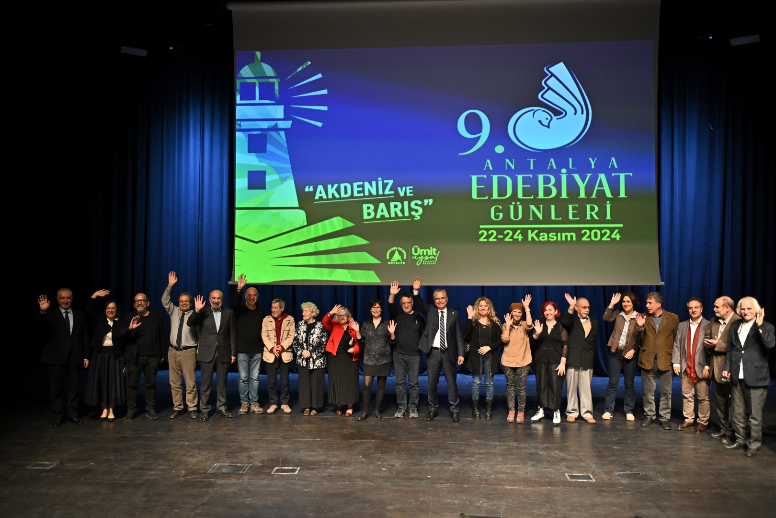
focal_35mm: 32
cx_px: 388
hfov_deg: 58.7
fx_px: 690
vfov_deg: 41.1
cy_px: 259
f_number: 2.8
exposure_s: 1/400
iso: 2000
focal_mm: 32
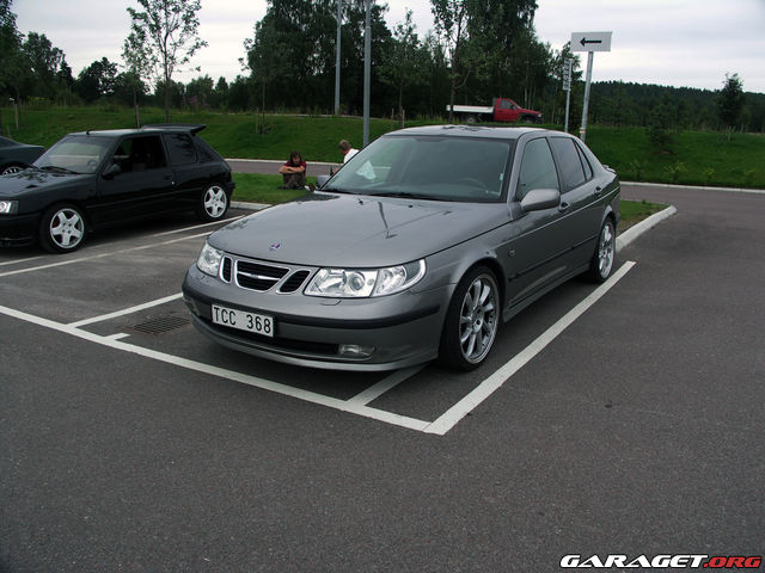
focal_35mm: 29
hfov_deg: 61.7
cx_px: 382
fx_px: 641
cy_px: 286
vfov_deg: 48.2
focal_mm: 7.6
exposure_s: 1/125
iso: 50
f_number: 4
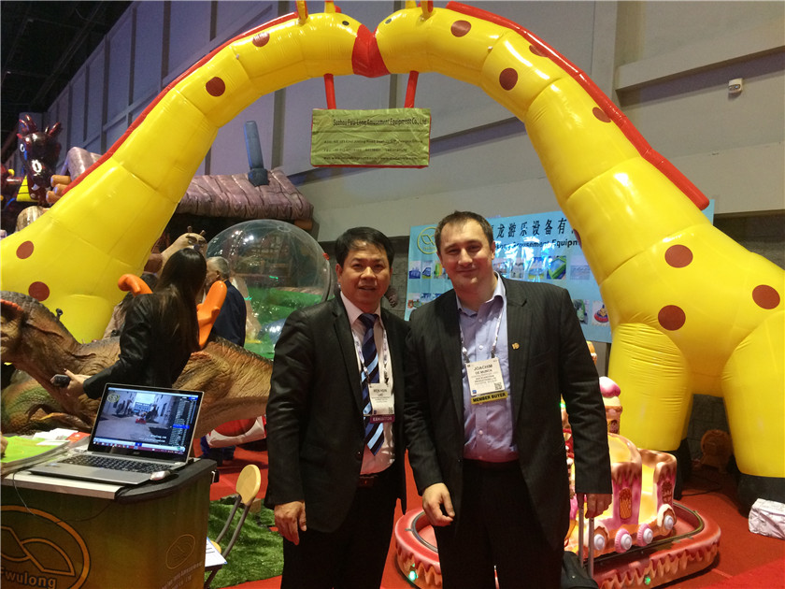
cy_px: 294
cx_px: 392
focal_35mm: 29
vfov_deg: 48.2
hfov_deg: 61.7
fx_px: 658
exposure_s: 1/30
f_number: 2.2
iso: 200
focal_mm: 4.15
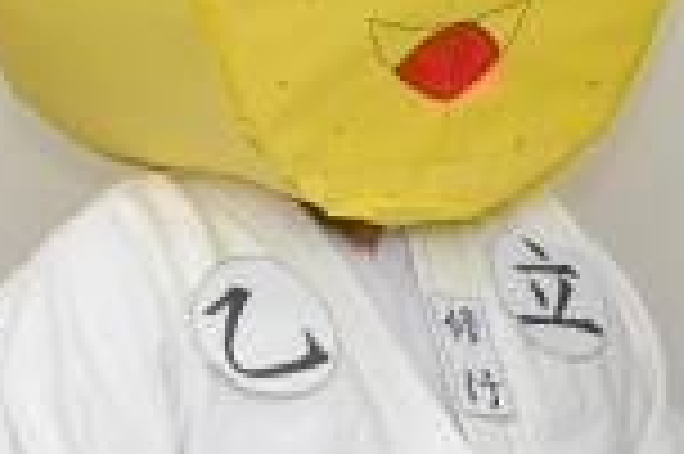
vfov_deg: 6.6
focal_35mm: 206
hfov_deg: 9.8
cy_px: -148
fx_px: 3910
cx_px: 832
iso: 2000
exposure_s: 1/250
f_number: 8
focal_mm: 70
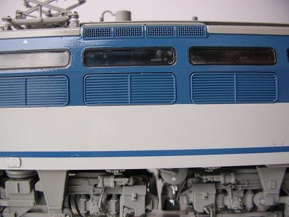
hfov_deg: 52.6
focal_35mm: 35
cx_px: 144
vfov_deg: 40.7
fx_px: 292
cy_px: 108
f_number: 2.8
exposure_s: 1/5.7
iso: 72
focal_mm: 5.8
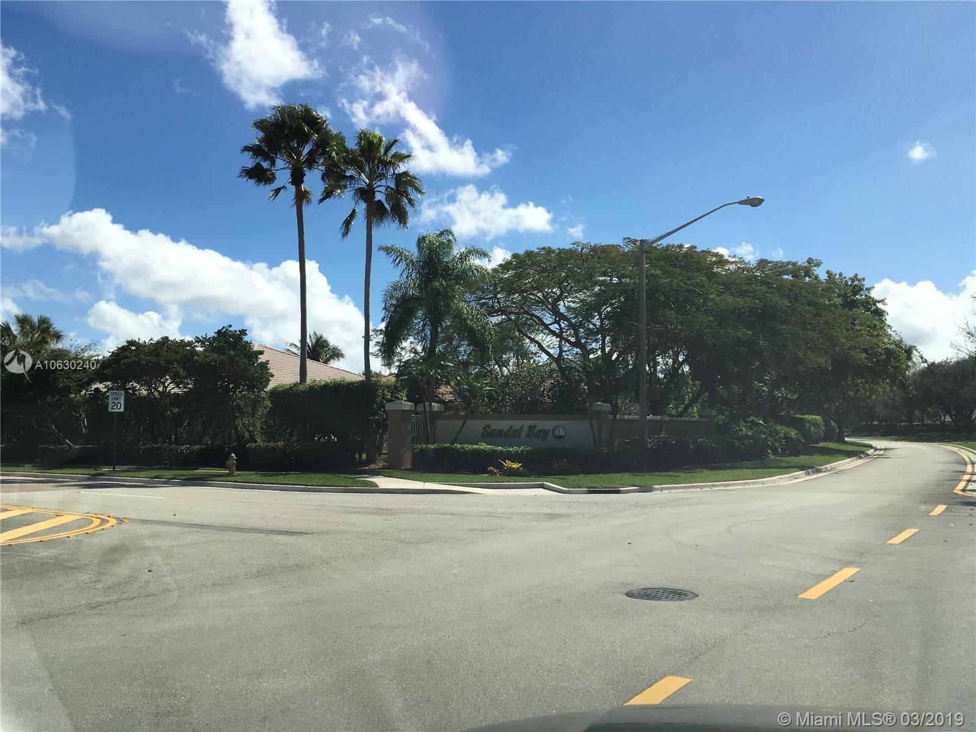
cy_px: 366
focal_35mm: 29
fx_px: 818
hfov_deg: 61.7
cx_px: 488
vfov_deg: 48.2
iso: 25
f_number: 2.2
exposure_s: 1/2024
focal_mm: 4.15
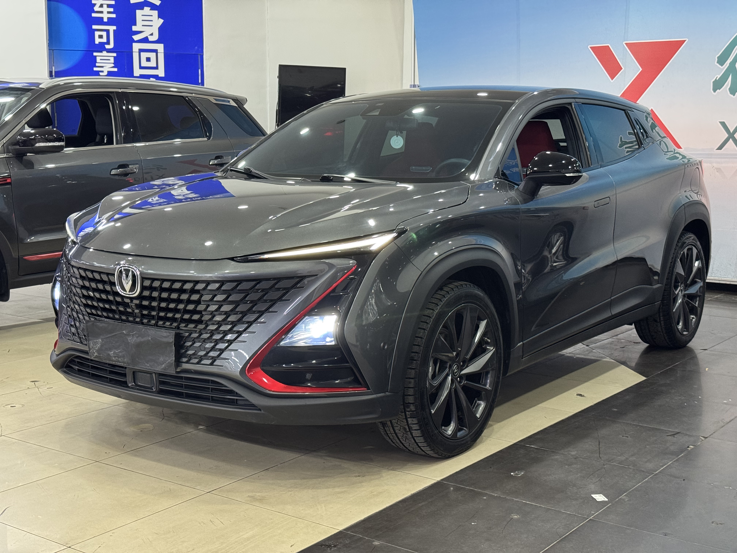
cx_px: 368
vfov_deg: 30.3
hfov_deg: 39.7
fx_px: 1022
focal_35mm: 48
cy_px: 276
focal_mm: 6.76
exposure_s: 1/40
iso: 320
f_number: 1.78
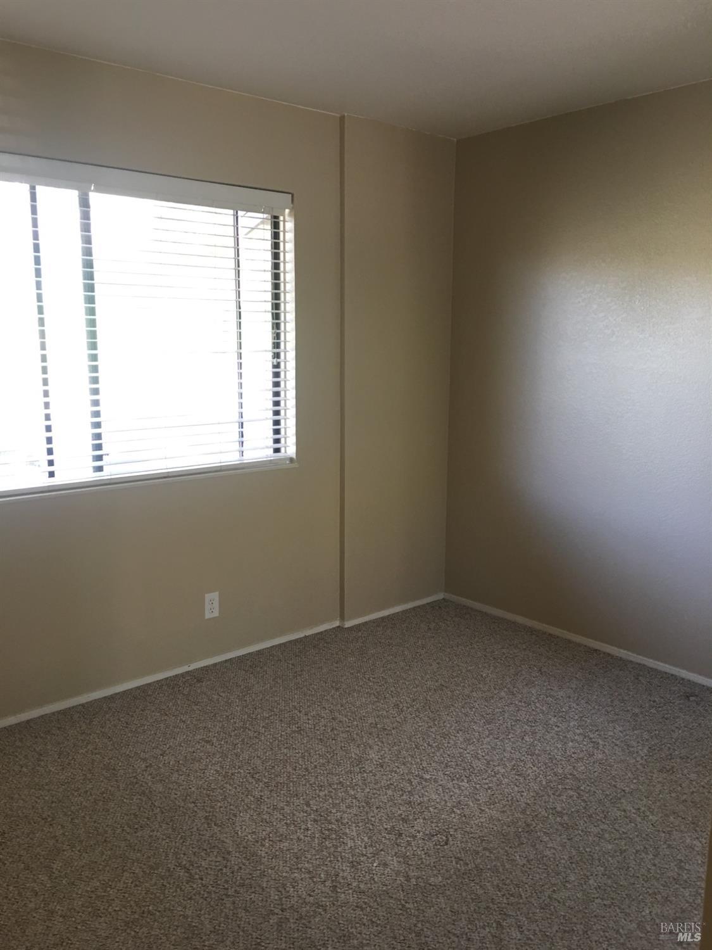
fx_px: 795
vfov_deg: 61.7
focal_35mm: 29
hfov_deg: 48.2
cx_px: 356
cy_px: 475
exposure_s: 1/15
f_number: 2.2
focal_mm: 4.15
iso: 40
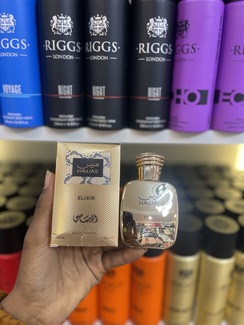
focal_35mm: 26
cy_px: 162
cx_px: 122
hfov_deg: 53.1
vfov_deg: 67.3
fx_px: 244
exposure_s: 1/50
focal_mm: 5.1
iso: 125
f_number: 1.6
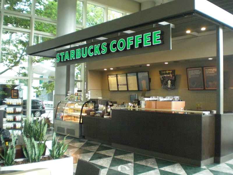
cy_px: 88
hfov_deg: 49.0
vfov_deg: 37.7
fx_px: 256
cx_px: 116
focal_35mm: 38
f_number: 3.1
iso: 800
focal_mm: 6.3
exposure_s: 1/80
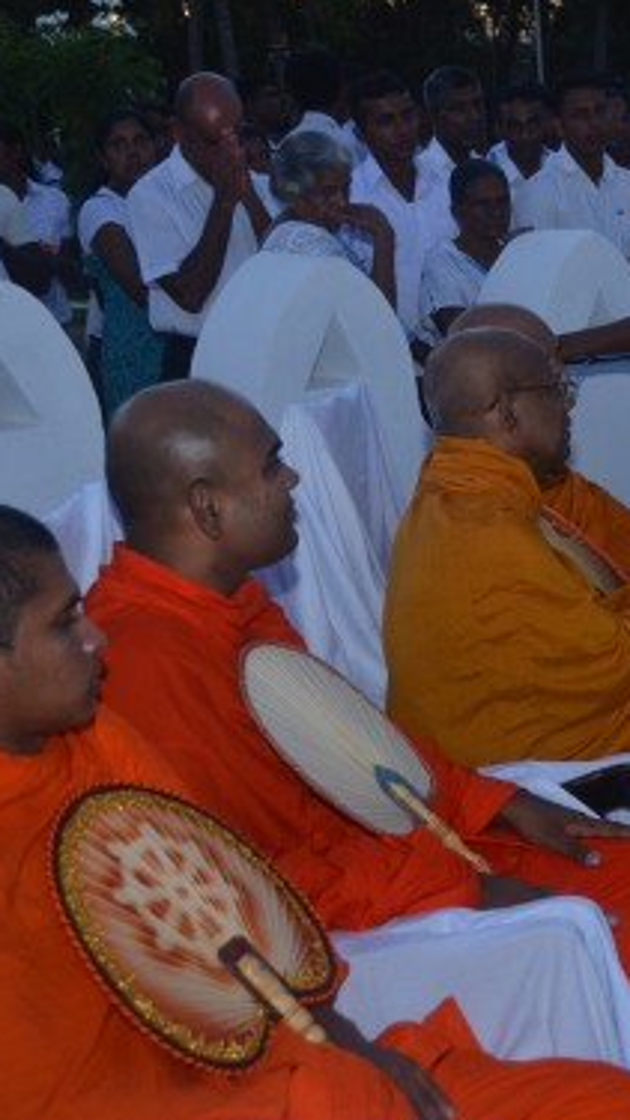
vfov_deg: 27.2
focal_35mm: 78
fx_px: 2311
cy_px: 563
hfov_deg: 15.0
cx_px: 743
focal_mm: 31
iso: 400
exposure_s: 1/125
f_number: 4
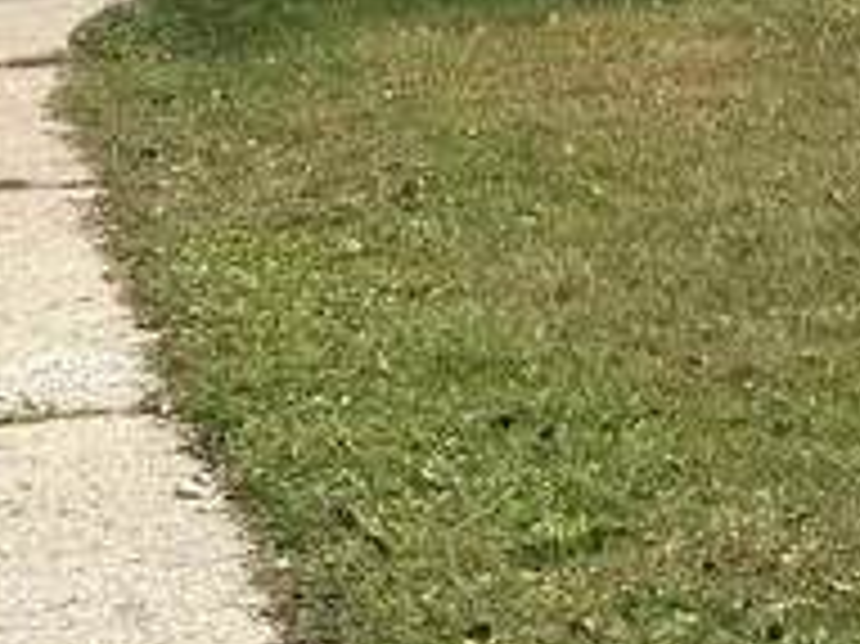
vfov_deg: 8.0
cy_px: -1234
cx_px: 824
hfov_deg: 12.2
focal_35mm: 161
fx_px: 3997
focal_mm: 6.76
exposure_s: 1/8130
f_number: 1.78
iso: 80
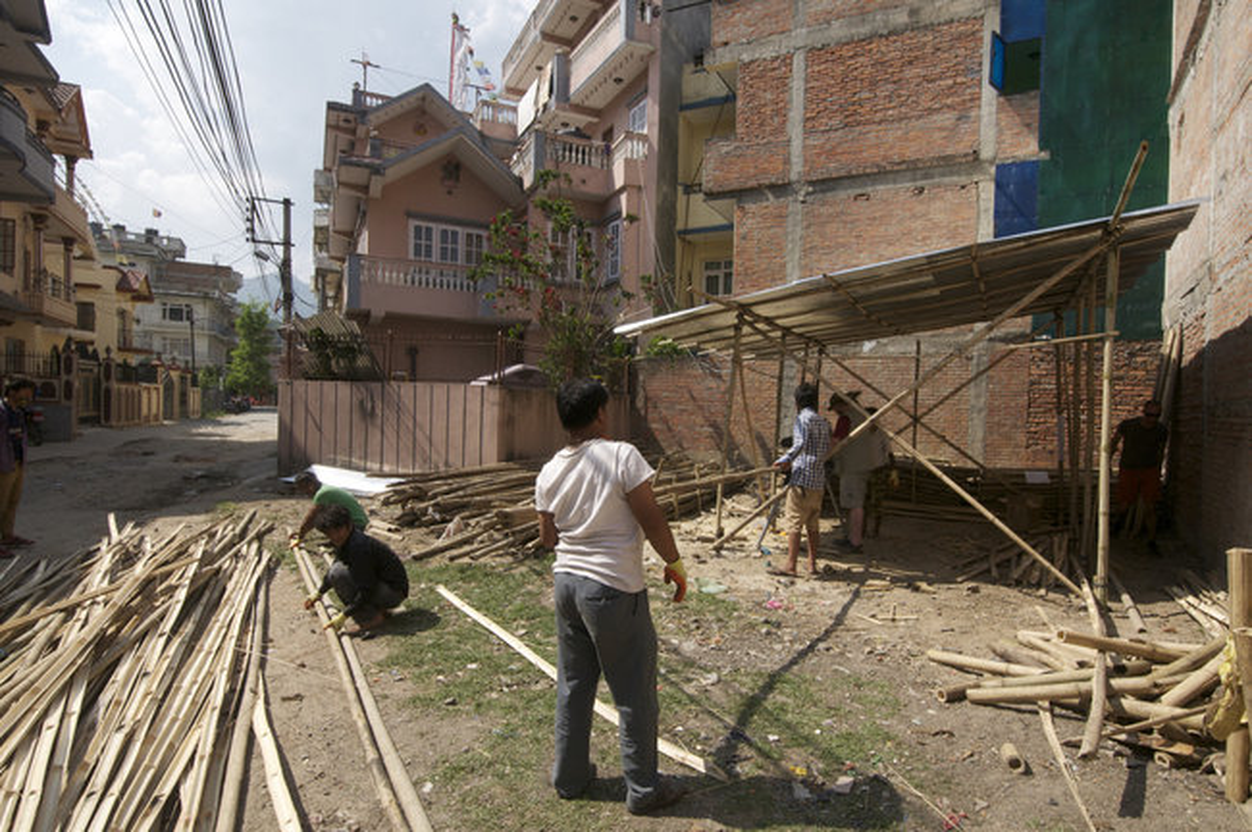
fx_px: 677
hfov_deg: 85.5
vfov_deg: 63.1
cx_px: 626
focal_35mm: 20
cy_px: 416
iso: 400
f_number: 13
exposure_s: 1/320
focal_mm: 13
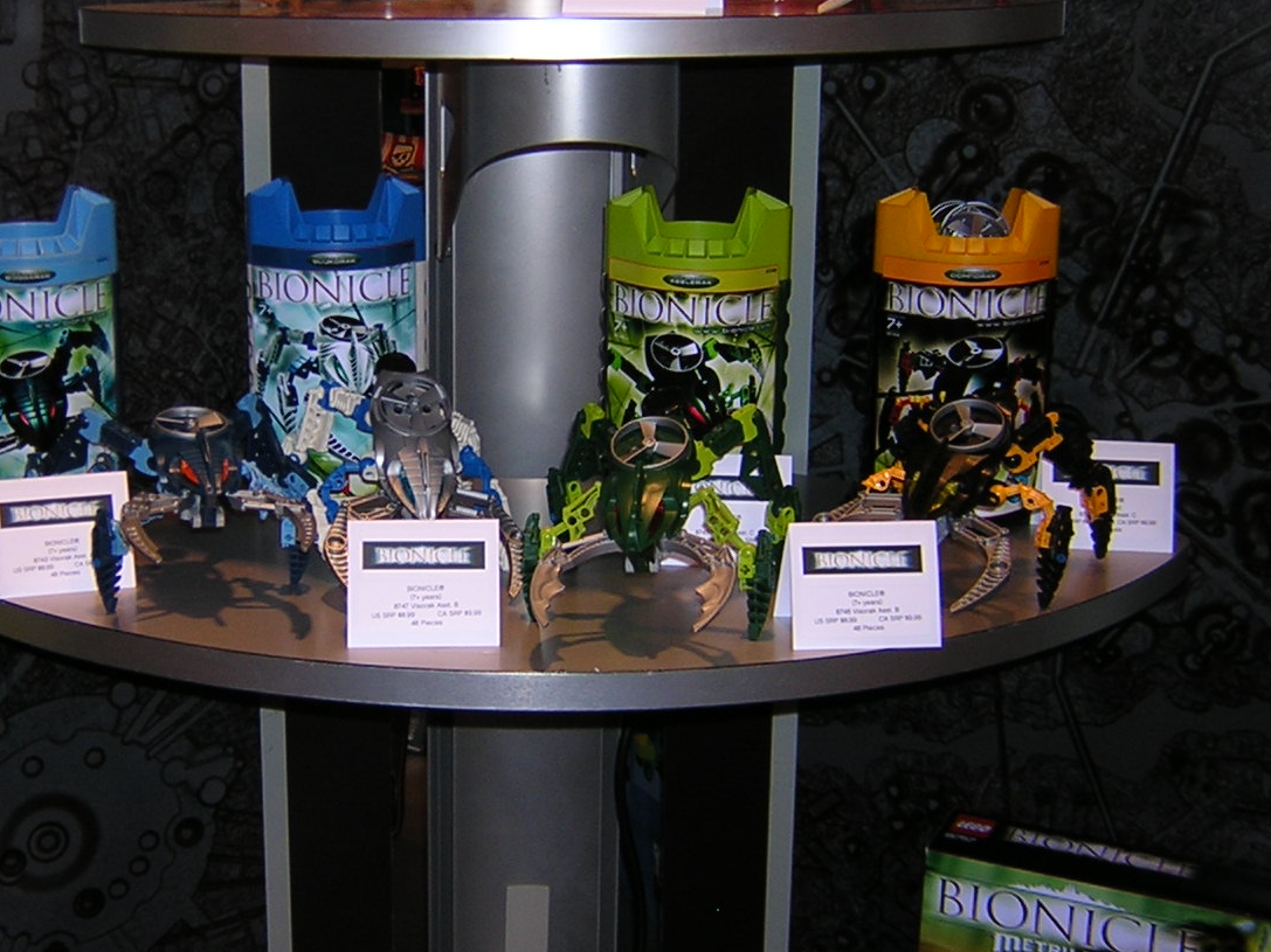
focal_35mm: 53
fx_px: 1946
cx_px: 444
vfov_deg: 27.4
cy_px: 342
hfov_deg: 35.9
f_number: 2.6
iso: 100
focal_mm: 4.7
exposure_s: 1/60.1
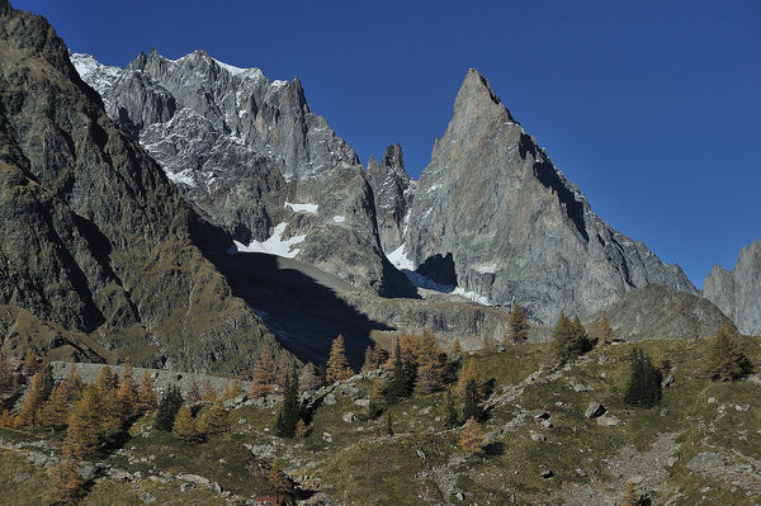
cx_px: 380
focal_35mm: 70
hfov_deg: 28.9
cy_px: 253
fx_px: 1478
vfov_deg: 19.4
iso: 250
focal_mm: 70
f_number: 8
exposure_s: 1/2500
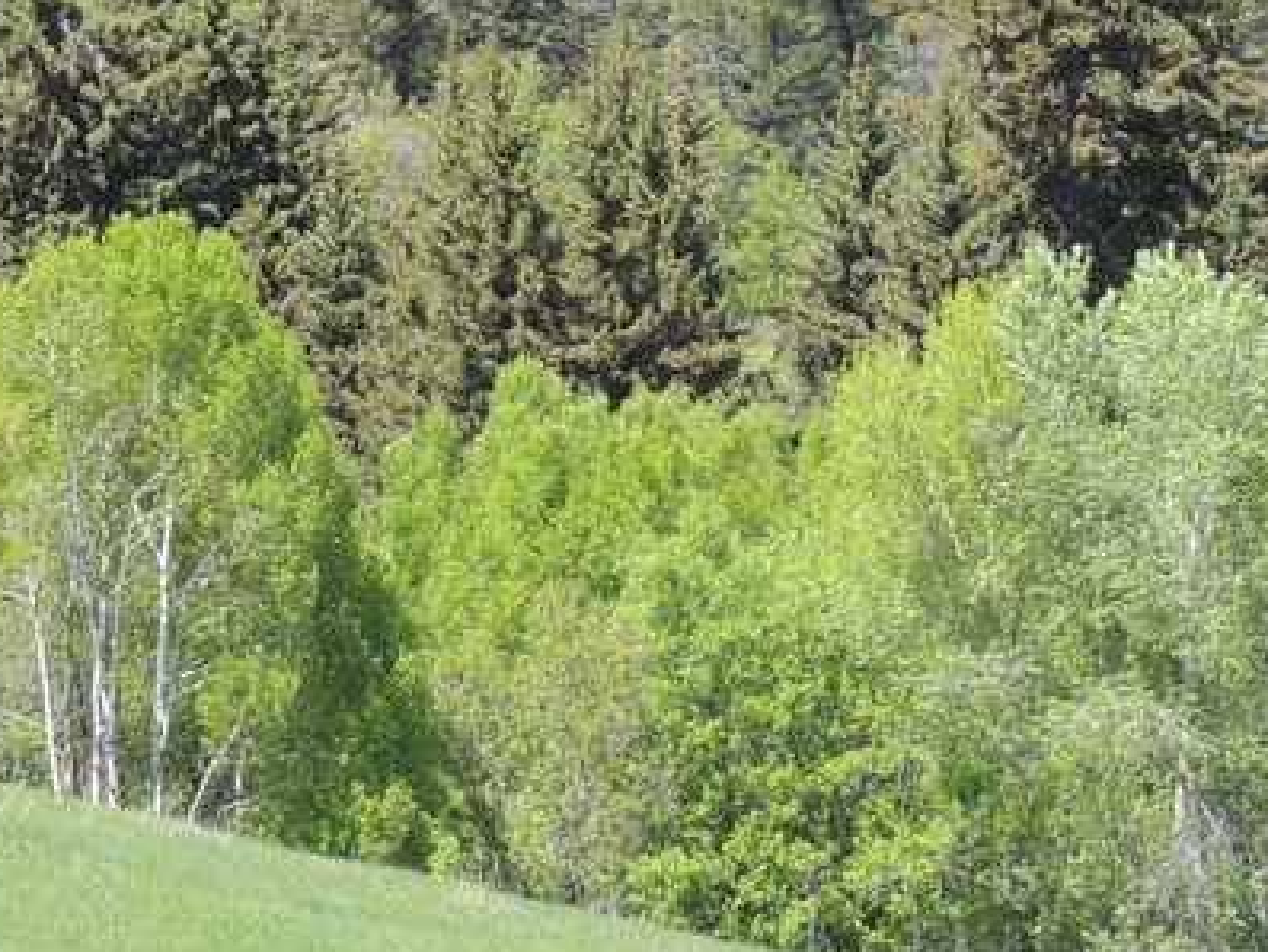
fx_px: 8867
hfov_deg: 8.2
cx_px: 208
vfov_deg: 6.1
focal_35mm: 242
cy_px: -466
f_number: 3.9
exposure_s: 1/320
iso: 100
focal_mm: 13.3
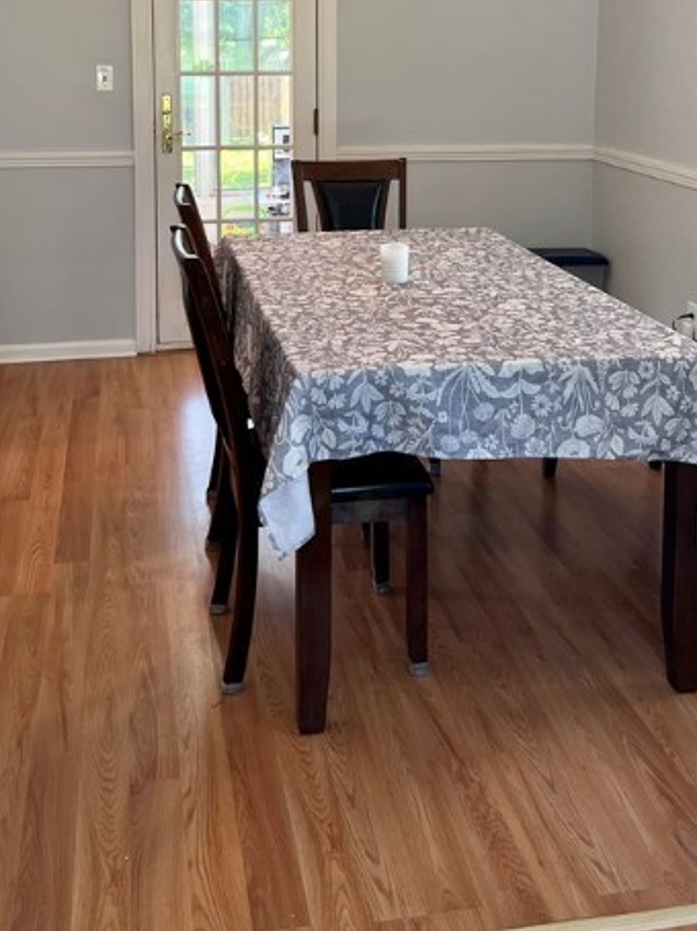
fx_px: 1182
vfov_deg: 40.8
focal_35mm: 44
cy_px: 158
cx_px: 336
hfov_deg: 32.8
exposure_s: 1/120
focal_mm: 5.7
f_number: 1.5
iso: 100
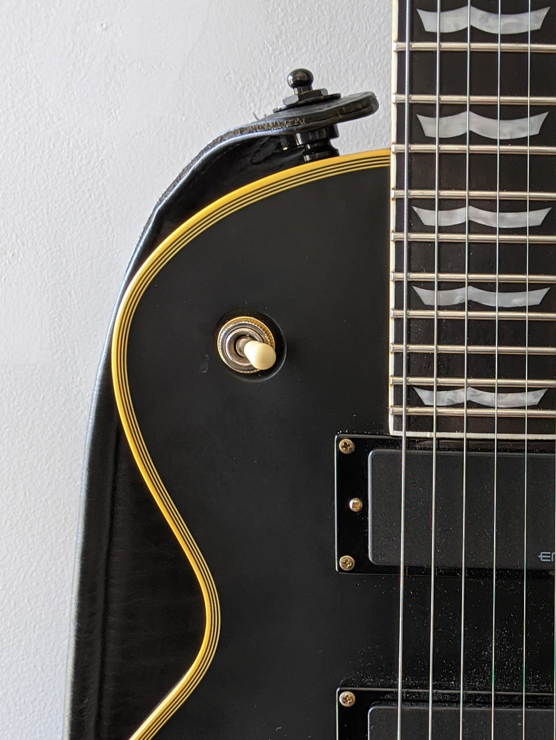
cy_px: 506
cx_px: 516
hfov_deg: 22.0
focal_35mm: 65
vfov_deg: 29.6
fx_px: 1392
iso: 110
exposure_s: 1/24
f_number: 1.8
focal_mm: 4.44
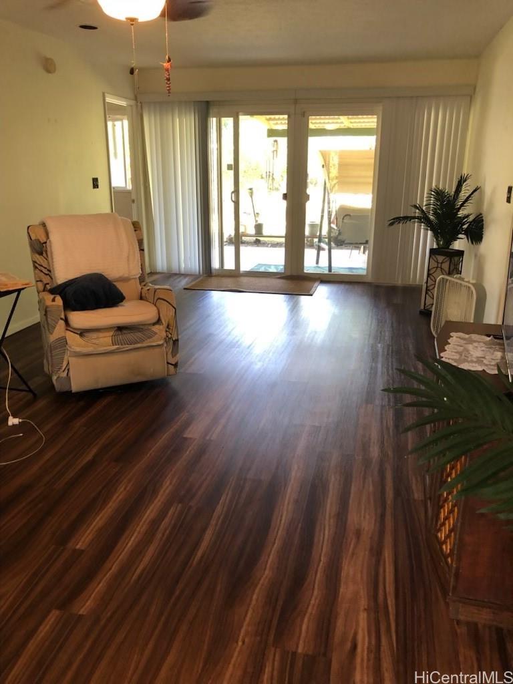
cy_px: 342
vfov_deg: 63.4
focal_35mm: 28
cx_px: 256
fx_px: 553
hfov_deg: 49.7
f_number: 1.8
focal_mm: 3.99
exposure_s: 1/17
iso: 40
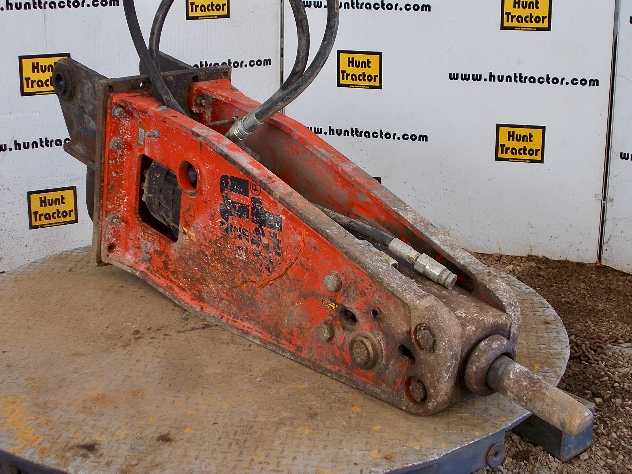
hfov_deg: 32.7
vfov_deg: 24.8
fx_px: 1077
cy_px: 235
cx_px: 312
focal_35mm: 59
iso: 80
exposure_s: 1/80
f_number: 4.9
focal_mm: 10.3
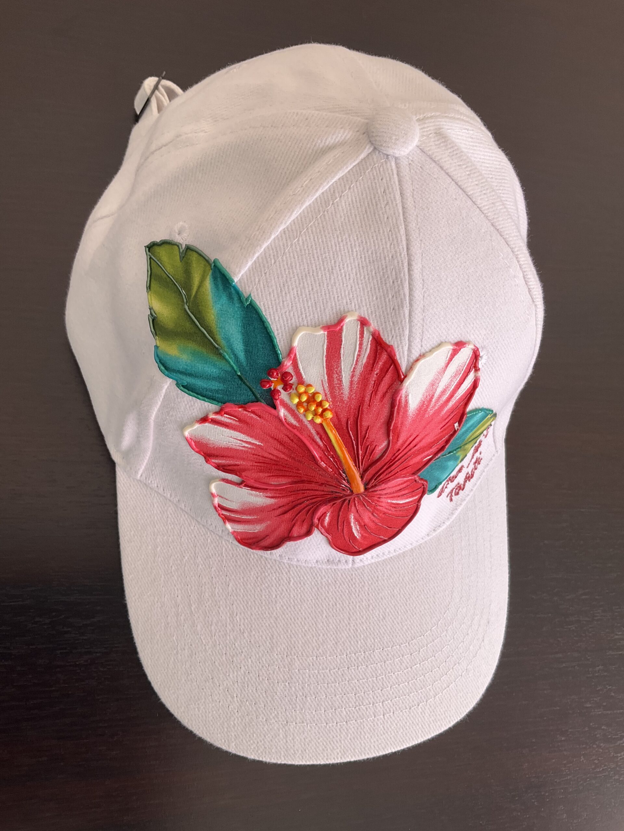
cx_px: 312
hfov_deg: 48.2
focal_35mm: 29
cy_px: 416
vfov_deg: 61.7
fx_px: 697
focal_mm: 3
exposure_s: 1/122
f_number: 1.8
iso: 25
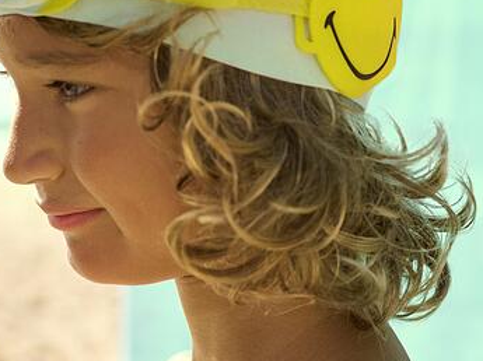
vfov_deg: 14.2
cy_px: 183
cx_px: 230
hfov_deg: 18.9
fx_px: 1450
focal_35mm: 104
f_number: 4
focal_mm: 43
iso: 200
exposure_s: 1/2000
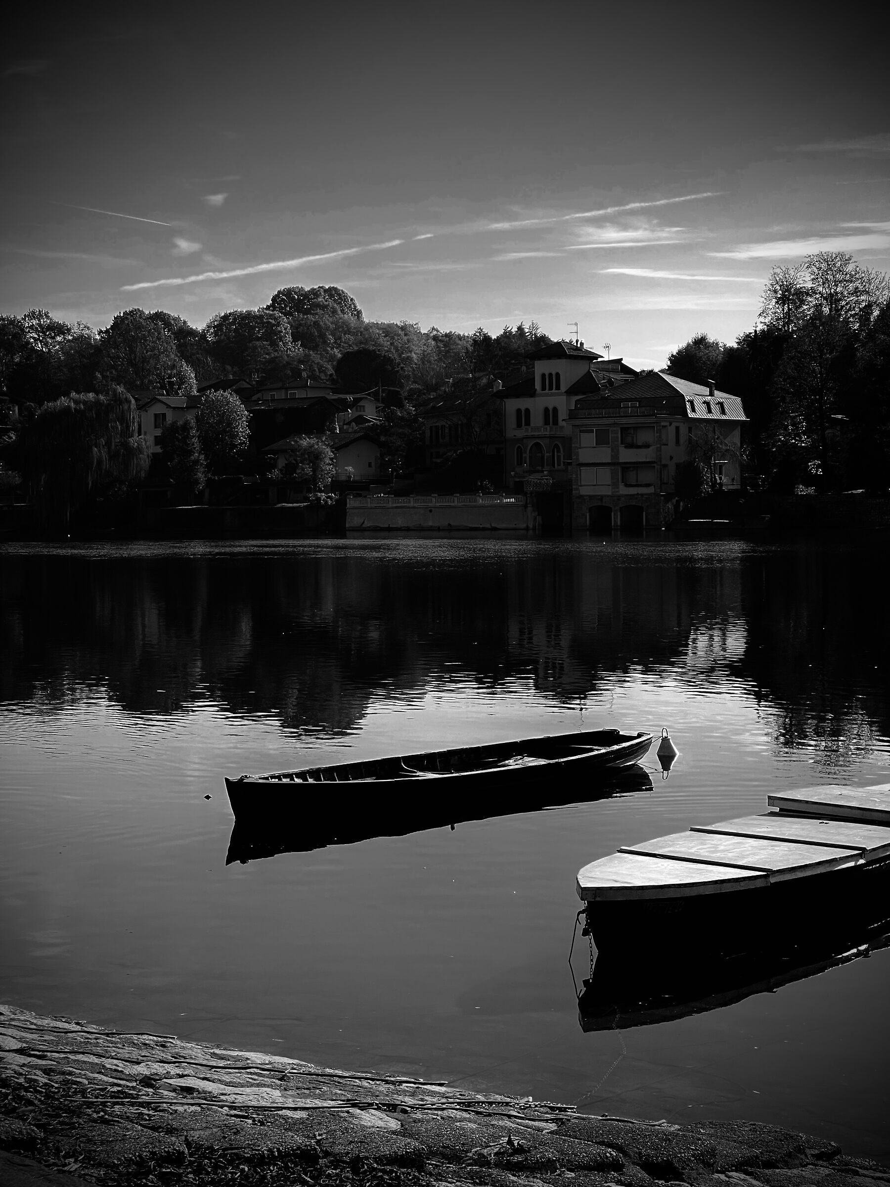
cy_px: 594
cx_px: 445
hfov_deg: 22.9
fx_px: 2194
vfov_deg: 30.3
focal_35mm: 64
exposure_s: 1/1783
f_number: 2.2
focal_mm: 7.5
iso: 20
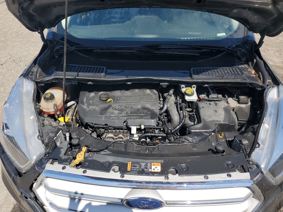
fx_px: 213
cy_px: 106
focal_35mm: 26
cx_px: 142
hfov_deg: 67.3
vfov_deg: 53.1
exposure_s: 1/2500
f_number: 1.5
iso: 50
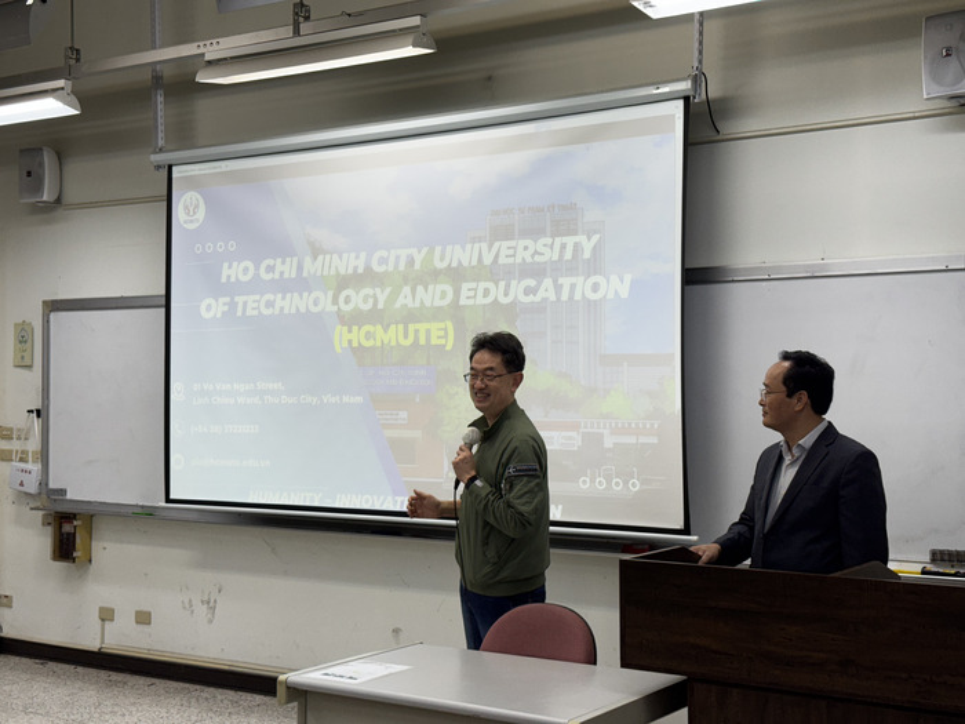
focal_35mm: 48
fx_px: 1338
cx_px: 482
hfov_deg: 39.7
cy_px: 362
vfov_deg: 30.3
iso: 50
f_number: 1.78
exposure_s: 1/186
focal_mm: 6.76
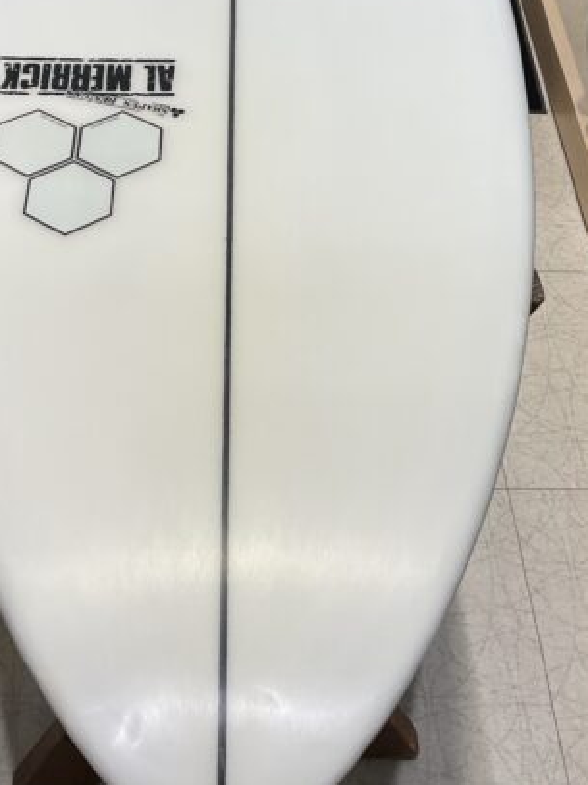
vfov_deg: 33.3
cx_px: 231
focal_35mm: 57
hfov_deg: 25.6
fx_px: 1292
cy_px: 222
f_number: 1.8
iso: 16
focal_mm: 3
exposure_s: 1/120
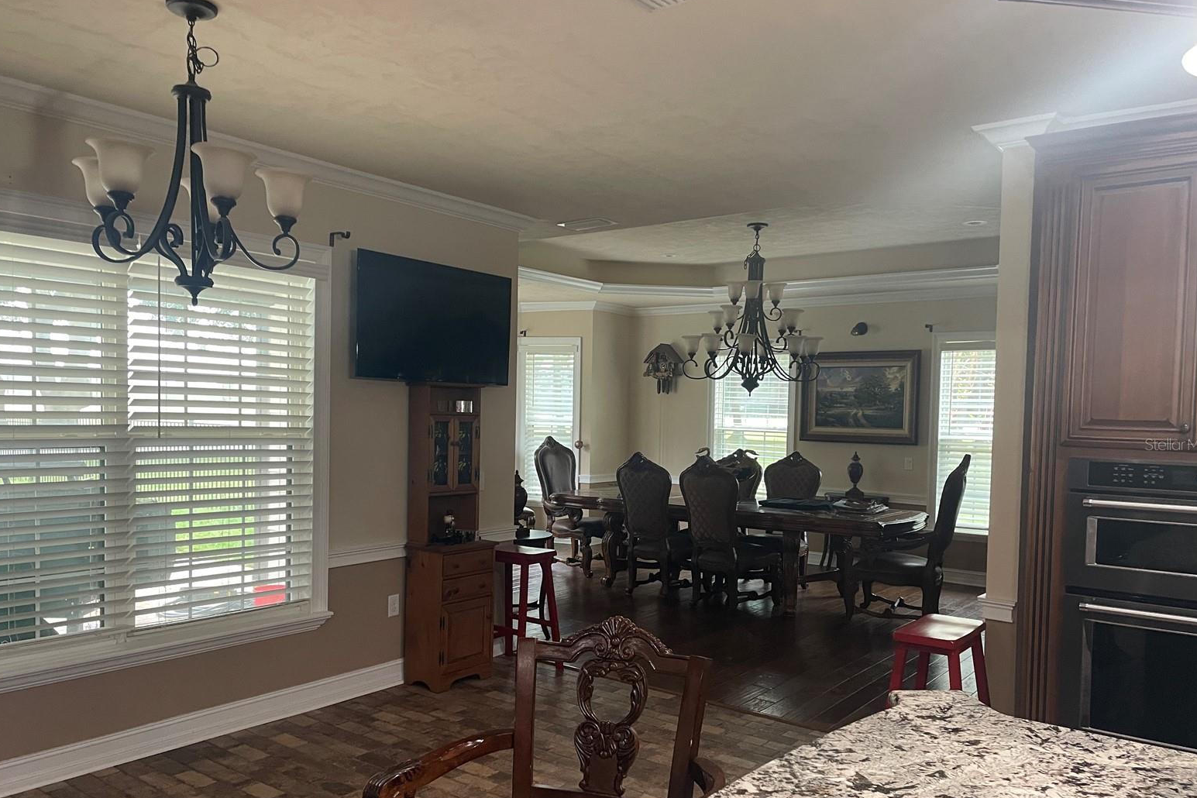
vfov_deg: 46.3
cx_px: 598
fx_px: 931
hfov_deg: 65.5
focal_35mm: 28
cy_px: 444
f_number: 1.6
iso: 250
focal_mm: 4.2
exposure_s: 1/60
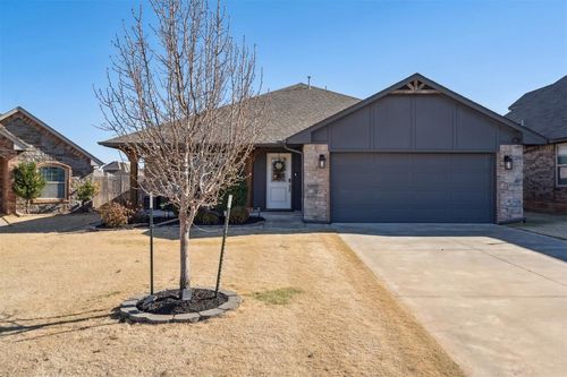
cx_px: 284
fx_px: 457
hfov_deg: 63.7
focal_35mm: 29
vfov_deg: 44.9
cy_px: 188
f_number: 7.1
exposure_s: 1/320
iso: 200
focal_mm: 29
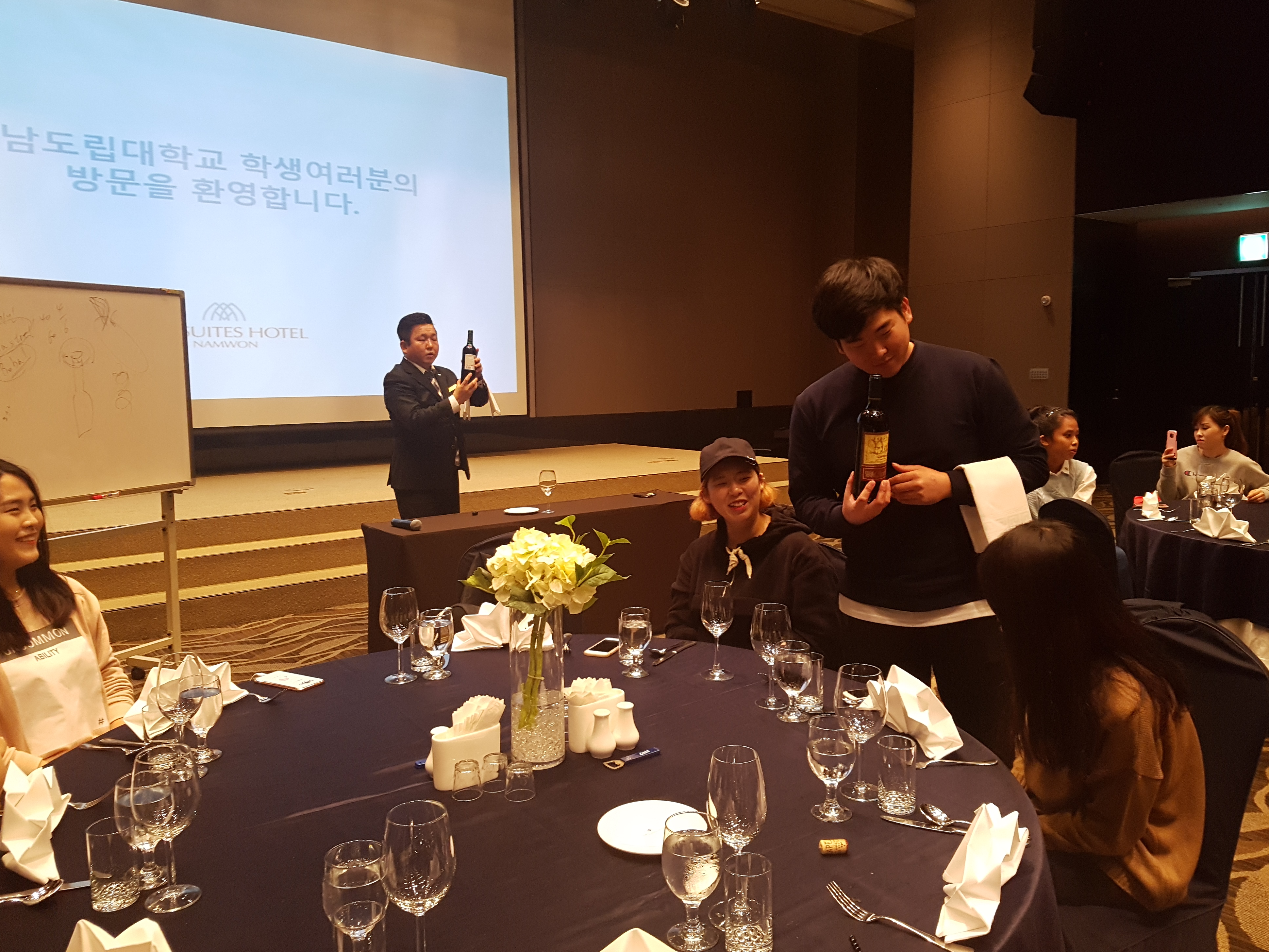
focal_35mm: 27
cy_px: 463
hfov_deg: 65.3
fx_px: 990
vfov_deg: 51.3
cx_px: 639
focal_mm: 4.2
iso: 400
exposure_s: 1/60
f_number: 1.7
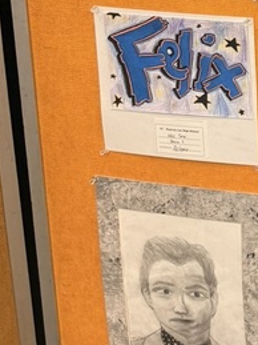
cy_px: -28
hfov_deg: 13.9
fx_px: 945
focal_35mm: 95
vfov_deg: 19.8
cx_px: 453
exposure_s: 1/60
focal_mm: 6.76
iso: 160
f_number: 1.78
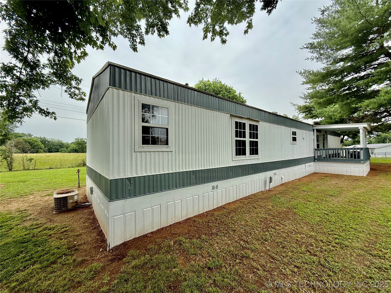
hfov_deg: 102.1
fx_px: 158
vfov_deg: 85.7
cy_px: 146
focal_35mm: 14
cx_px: 196
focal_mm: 2.22
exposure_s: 1/726
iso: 64
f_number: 2.2
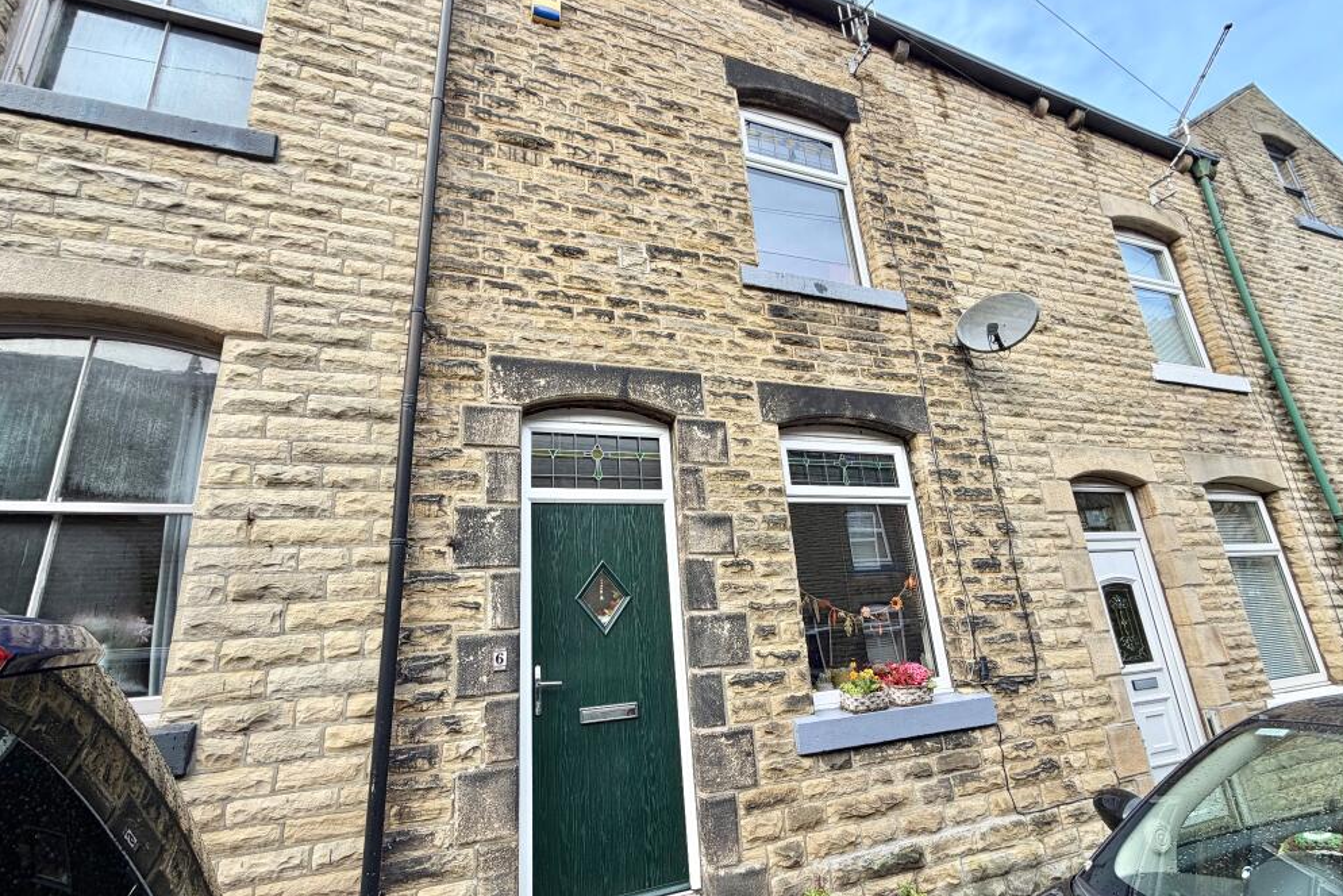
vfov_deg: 77.2
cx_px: 689
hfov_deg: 100.4
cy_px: 485
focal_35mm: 15
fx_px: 560
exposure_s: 1/205
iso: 40
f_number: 2.2
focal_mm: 2.22
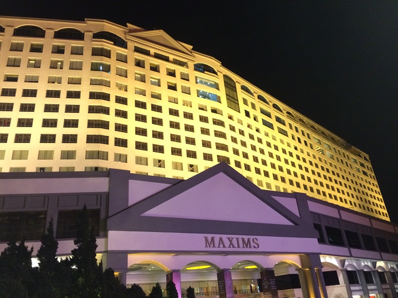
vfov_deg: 48.2
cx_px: 199
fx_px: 333
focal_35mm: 29
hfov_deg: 61.7
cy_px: 149
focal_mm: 4.15
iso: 320
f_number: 2.2
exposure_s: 1/15
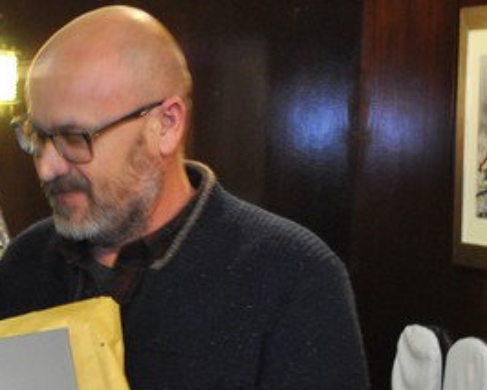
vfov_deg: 10.9
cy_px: 295
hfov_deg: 13.3
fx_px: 2047
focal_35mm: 142
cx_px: -26
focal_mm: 30
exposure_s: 1/5
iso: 400
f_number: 4.5
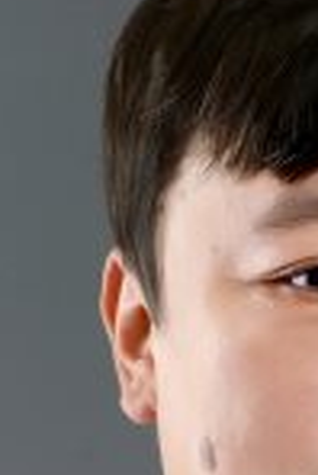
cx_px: 350
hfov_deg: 5.3
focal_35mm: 259
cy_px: 1027
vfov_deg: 7.5
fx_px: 3423
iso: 100
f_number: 10
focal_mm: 50
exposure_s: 1/160
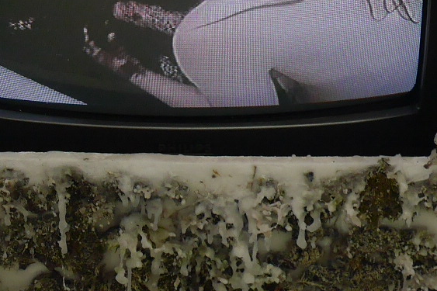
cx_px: -31
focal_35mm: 210
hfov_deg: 9.7
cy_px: -135
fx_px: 2548
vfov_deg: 6.5
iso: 400
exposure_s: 1/60
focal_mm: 25
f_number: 5.3
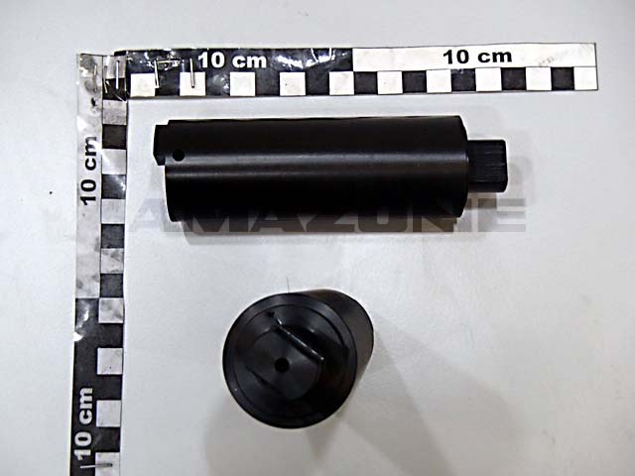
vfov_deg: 26.1
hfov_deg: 34.3
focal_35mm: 56
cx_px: 318
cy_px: 238
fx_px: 1027
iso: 640
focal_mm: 10
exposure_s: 1/50
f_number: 5.1
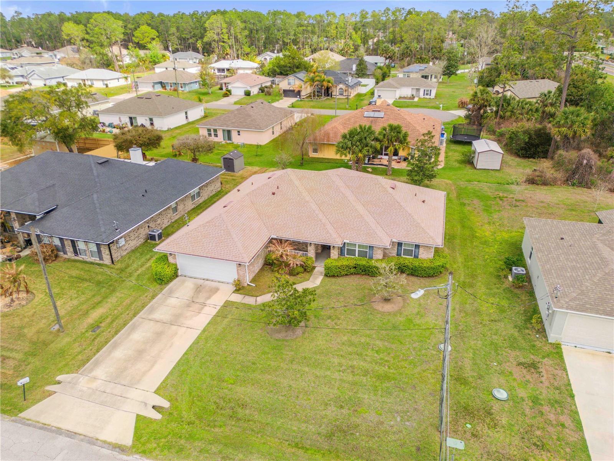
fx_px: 426
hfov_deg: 71.6
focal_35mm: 24
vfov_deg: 56.8
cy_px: 230
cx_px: 307
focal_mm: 6.72
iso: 140
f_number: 1.7
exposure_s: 1/1600
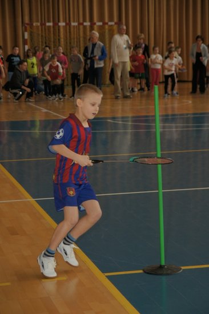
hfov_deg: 13.0
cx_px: 104
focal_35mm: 105
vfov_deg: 19.5
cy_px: 157
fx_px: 915
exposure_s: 1/160
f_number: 4
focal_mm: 70
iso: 400
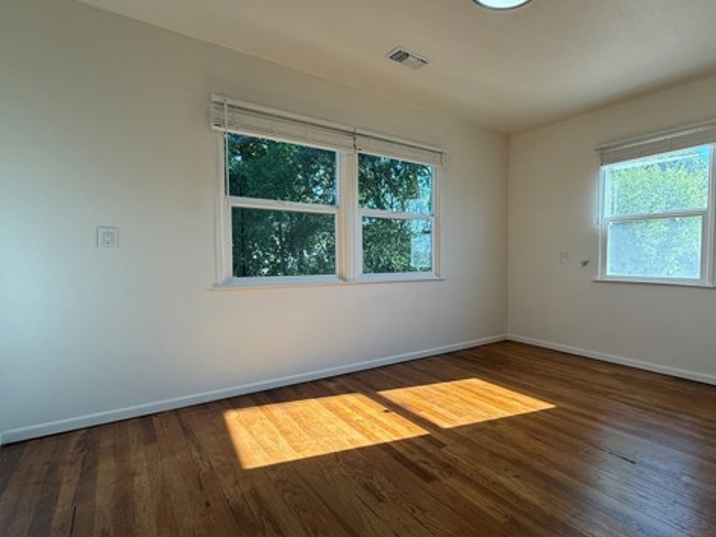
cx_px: 454
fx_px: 393
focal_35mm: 19
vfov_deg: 68.7
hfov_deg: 82.8
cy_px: 273
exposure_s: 1/161
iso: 50
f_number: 2.2
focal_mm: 2.22
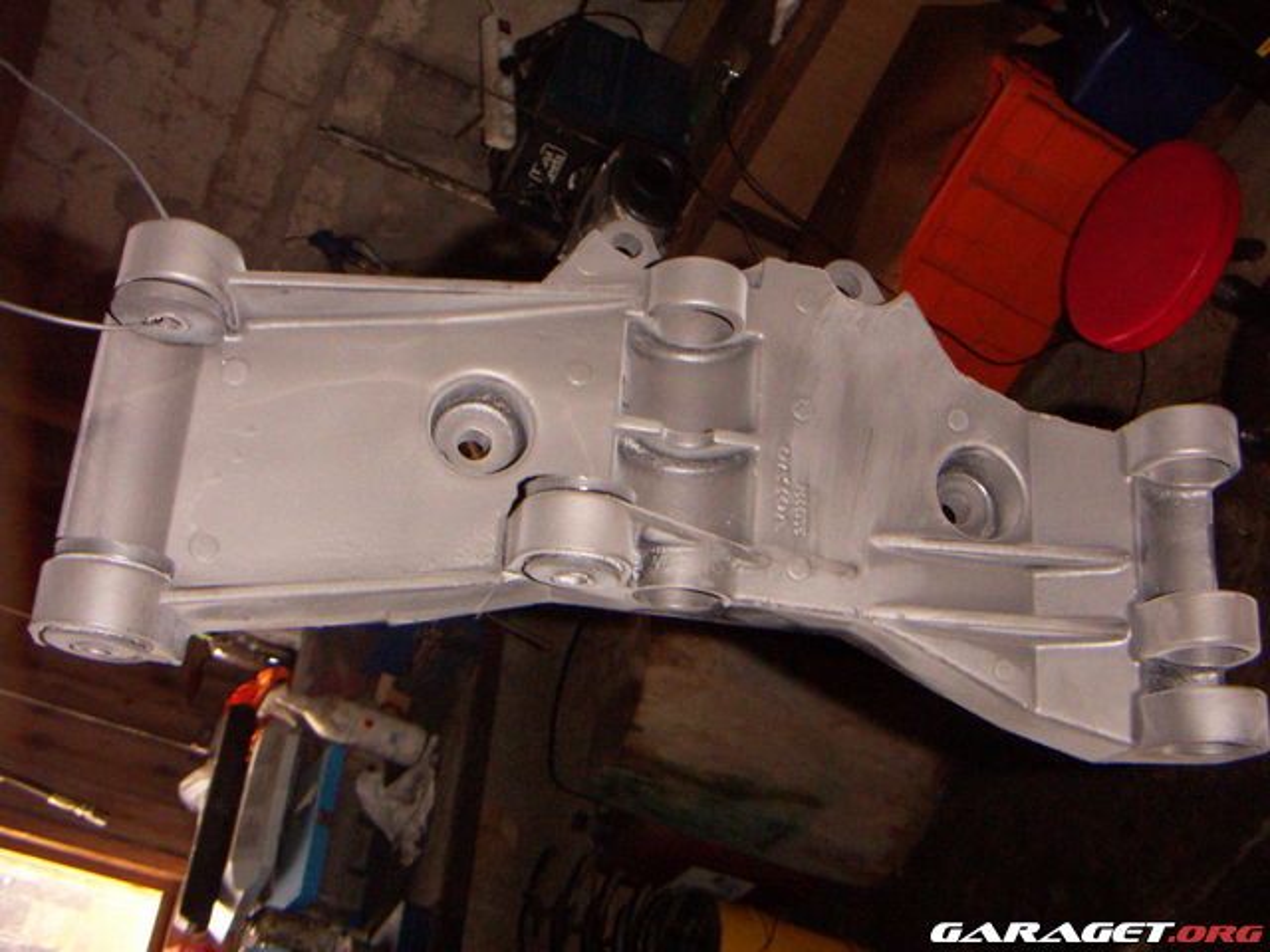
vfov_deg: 39.7
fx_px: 1321
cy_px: 476
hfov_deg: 51.4
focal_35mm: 36
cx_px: 635
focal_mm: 4.7
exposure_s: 1/50
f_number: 6.7
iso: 200
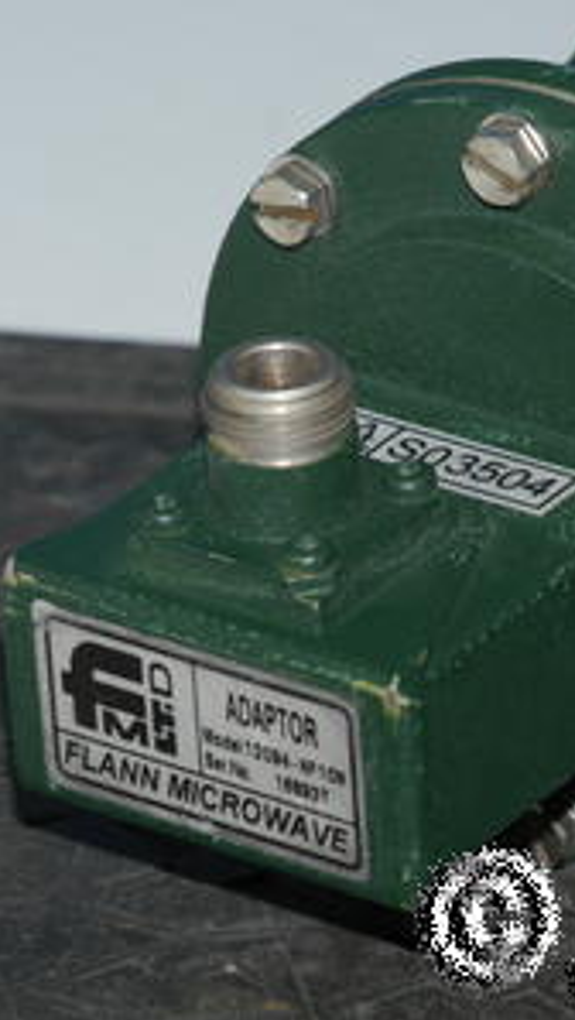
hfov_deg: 3.8
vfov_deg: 6.8
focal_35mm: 319
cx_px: 565
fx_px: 8632
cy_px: 510
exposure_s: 1/60
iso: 400
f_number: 11
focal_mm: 109
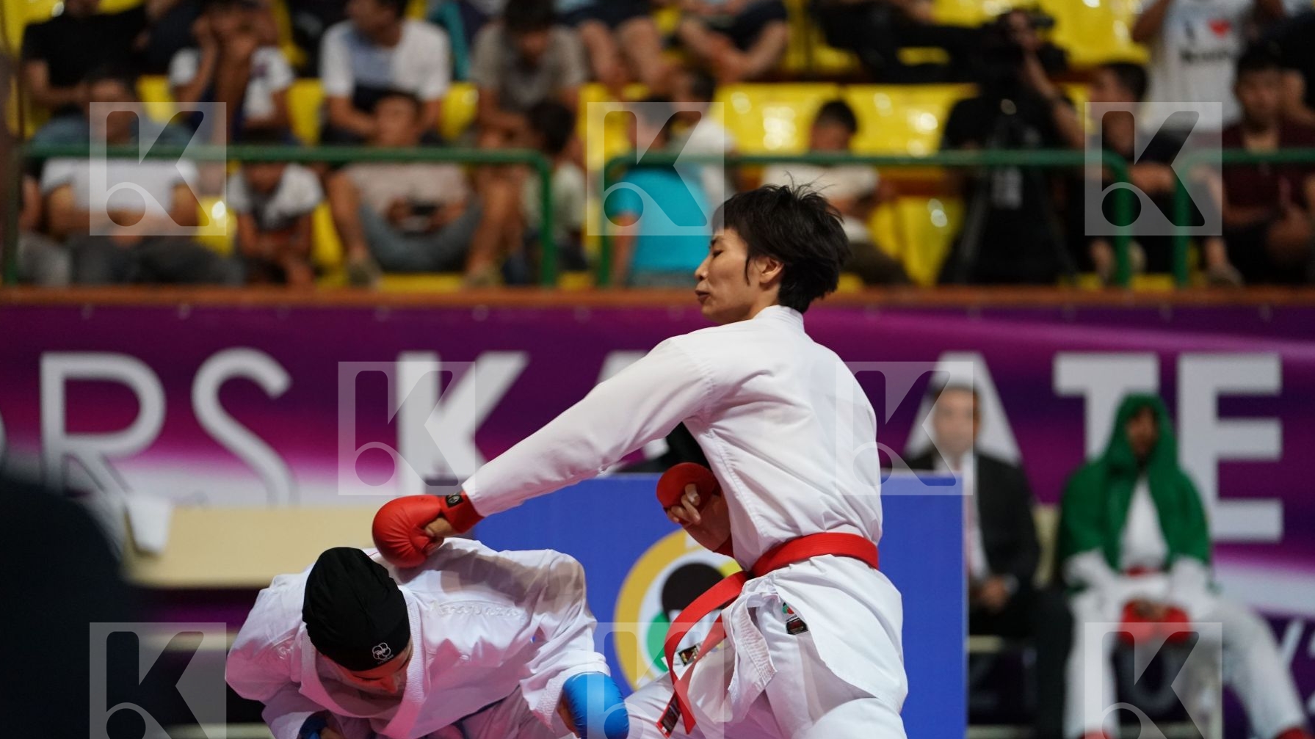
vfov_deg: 6.8
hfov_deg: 12.0
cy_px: 429
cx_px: 656
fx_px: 6241
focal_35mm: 179
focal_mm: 170
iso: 4000
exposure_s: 1/1000
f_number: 2.8
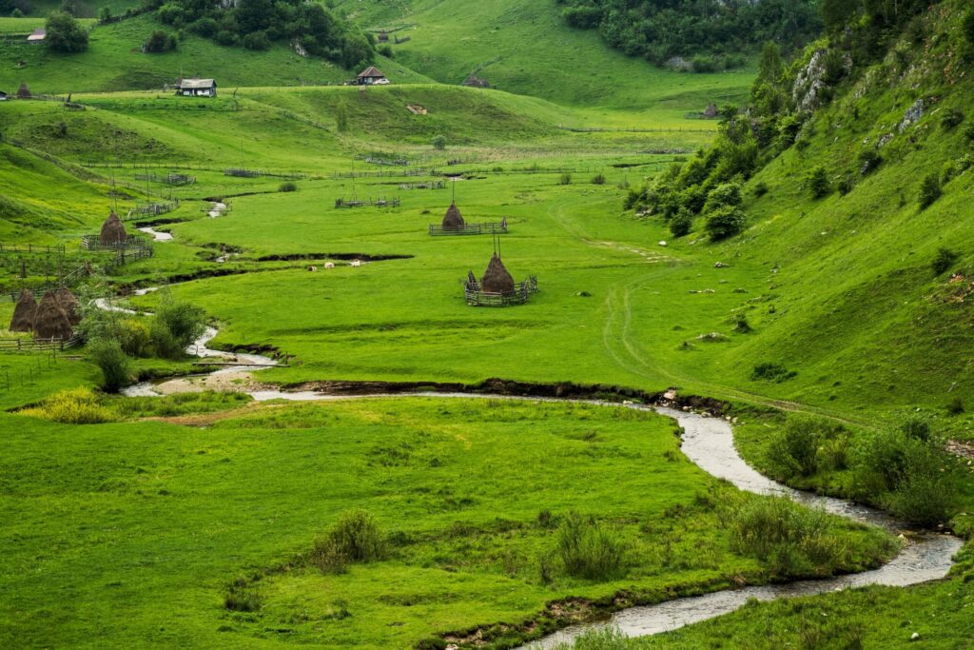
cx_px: 487
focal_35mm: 90
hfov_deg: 22.6
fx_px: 2435
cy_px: 325
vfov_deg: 15.2
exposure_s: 1/500
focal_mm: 60
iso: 200
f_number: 4
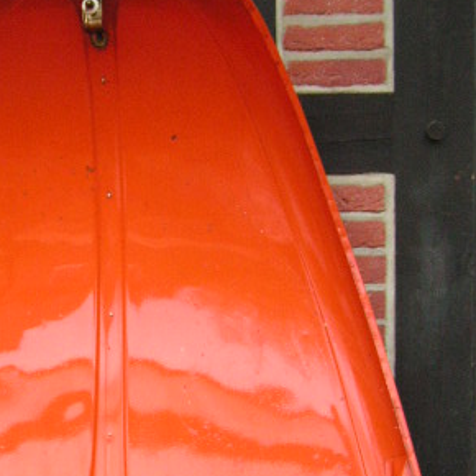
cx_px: 89
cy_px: 369
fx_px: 1151
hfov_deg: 23.0
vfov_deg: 23.1
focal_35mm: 74
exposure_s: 1/40
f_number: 2.8
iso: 200
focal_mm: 6.3
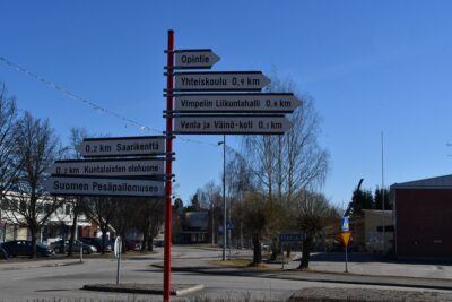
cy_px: 151
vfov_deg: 23.8
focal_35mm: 57
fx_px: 716
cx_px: 226
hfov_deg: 35.0
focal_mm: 38
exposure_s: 1/1000
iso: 640
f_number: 16
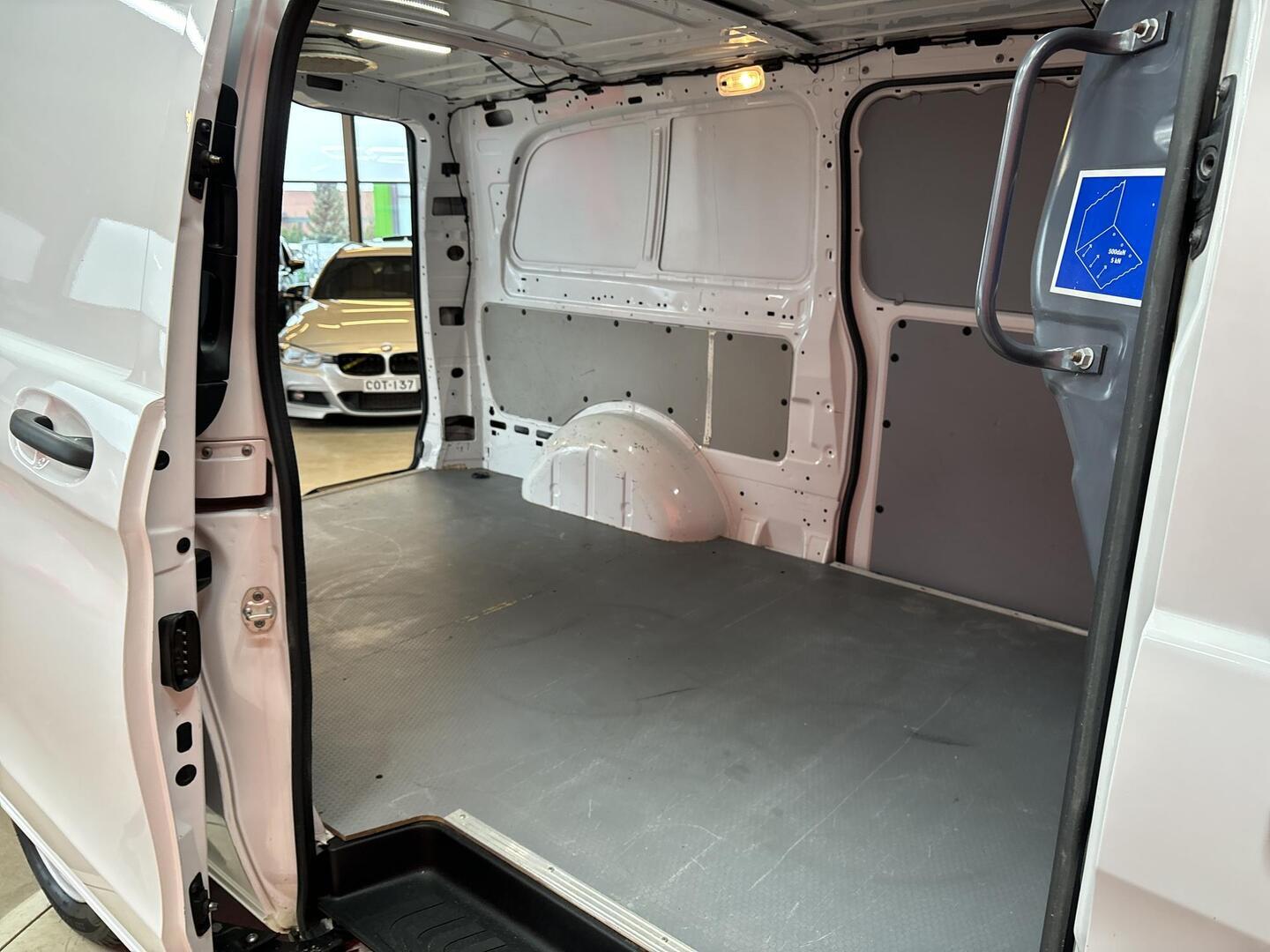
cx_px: 635
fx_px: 954
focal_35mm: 26
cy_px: 476
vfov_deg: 53.1
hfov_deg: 67.3
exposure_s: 1/50
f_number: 1.6
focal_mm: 5.96
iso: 64
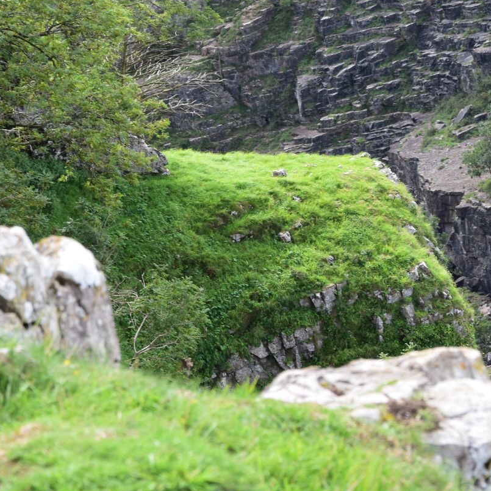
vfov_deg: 6.0
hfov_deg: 6.0
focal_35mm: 292
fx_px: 4686
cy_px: 125
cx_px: 425
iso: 400
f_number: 9
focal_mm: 90
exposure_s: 1/160
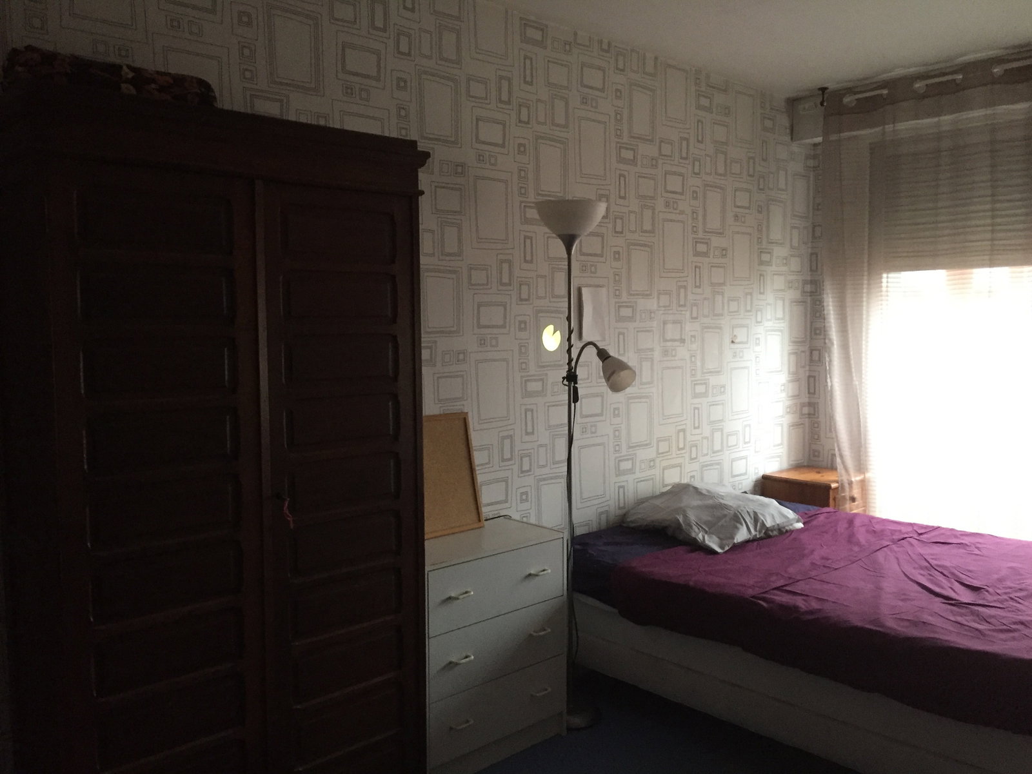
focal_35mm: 29
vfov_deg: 48.2
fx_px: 865
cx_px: 516
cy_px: 387
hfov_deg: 61.7
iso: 250
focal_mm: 4.15
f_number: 2.2
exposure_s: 1/17
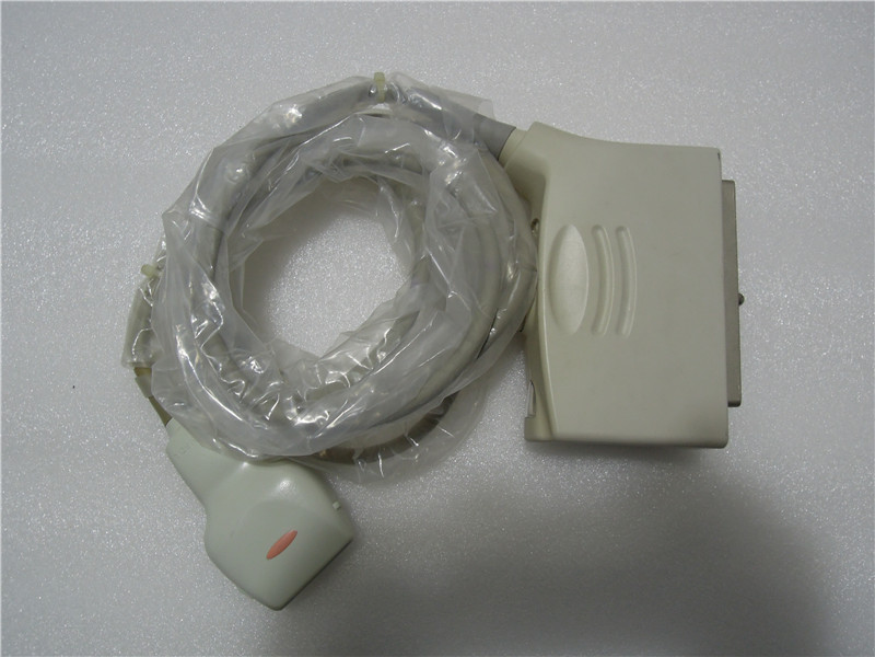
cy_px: 328
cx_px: 438
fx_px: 607
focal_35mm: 24
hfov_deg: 71.6
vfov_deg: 56.8
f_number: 3.2
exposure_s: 1/30
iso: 200
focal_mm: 4.3
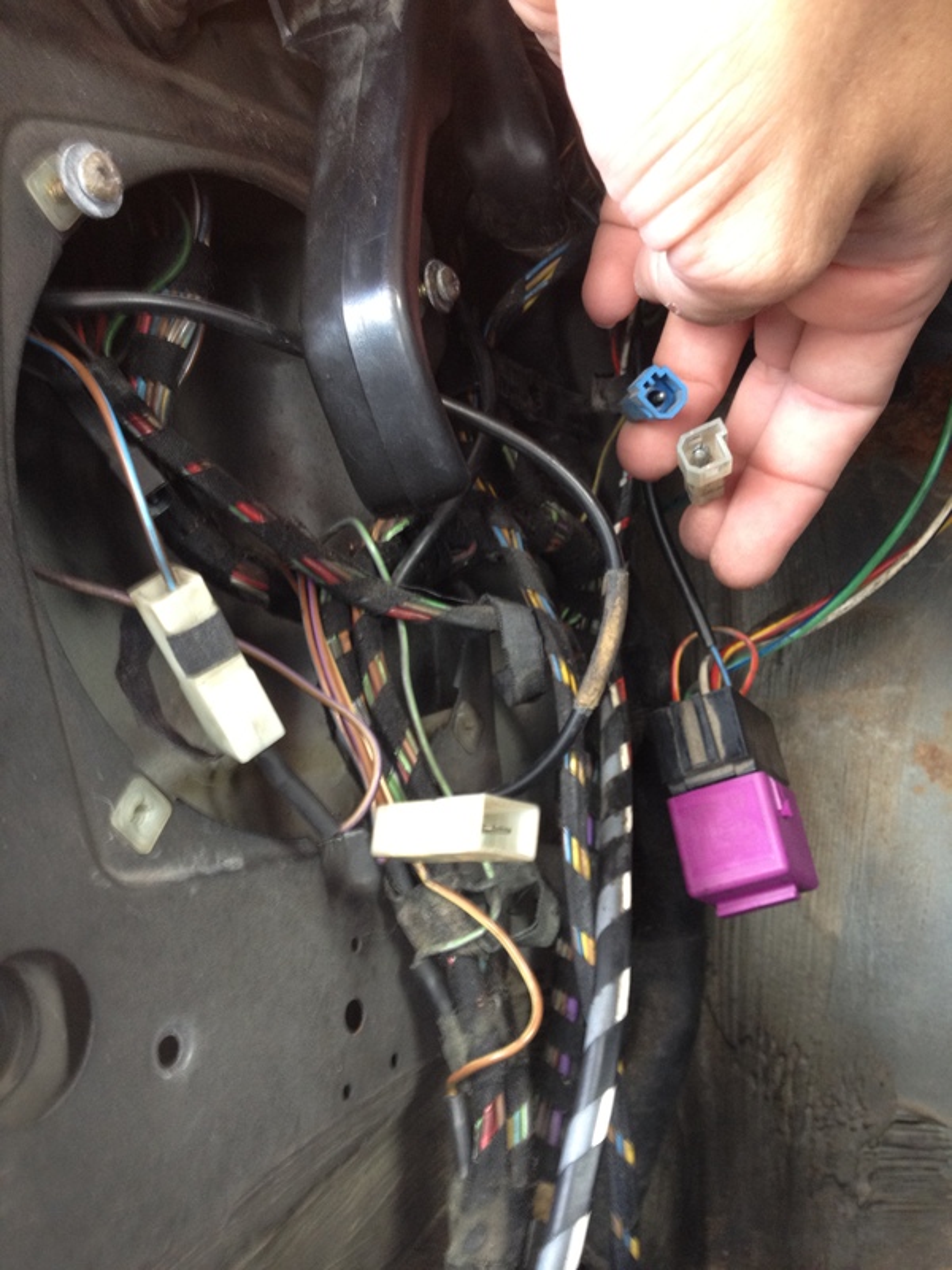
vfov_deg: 52.6
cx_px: 476
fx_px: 1283
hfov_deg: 40.7
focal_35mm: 35
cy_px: 635
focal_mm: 4.28
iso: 125
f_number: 2.4
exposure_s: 1/20
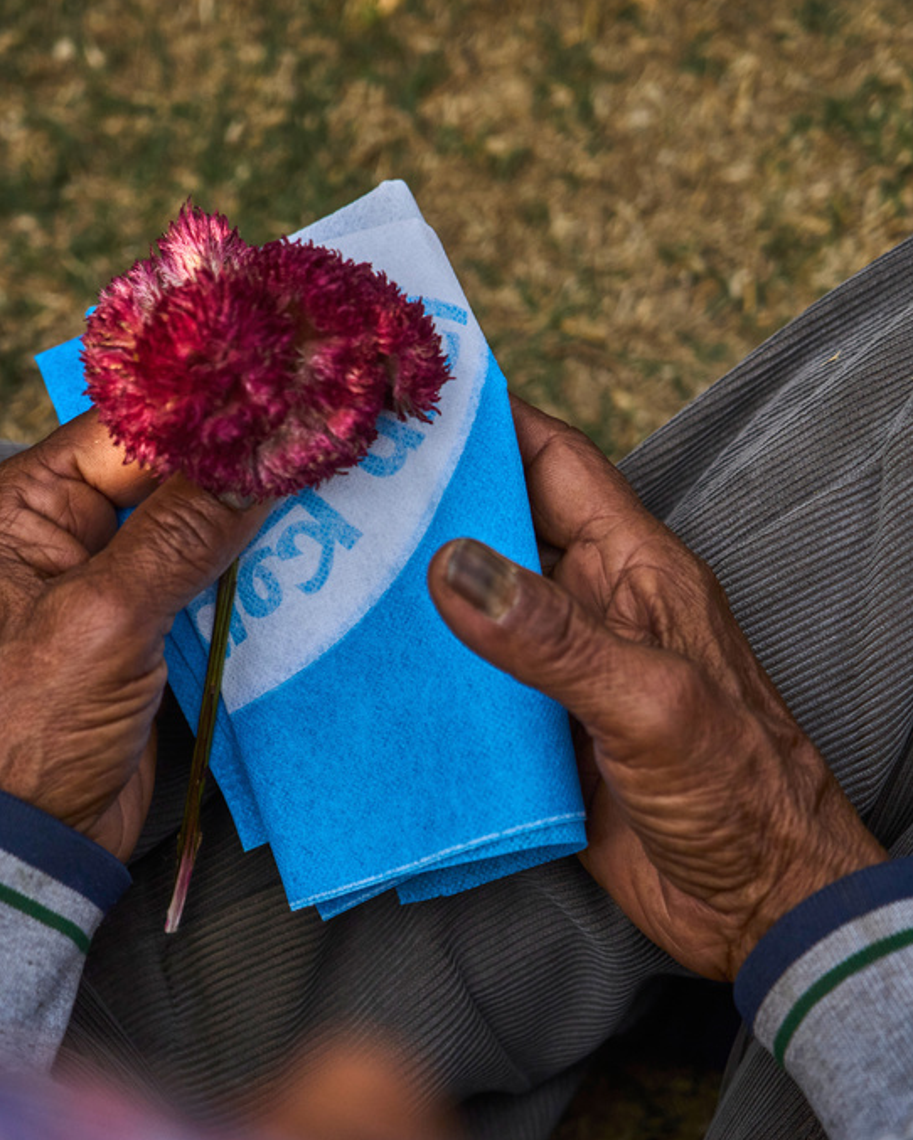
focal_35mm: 149
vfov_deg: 12.9
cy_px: 572
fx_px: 5030
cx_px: 349
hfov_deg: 10.4
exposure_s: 1/4000
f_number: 4
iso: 400
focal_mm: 105
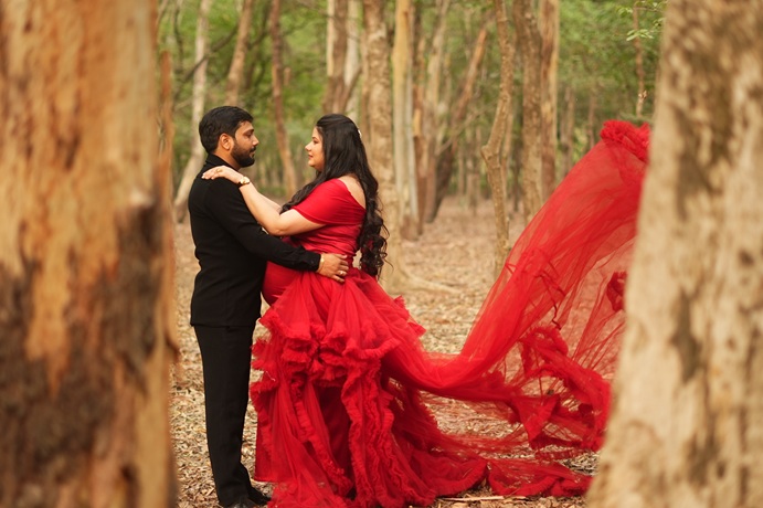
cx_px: 382
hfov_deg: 27.0
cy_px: 254
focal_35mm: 75
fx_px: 1589
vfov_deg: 18.2
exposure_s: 1/320
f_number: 1.8
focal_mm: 50
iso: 400
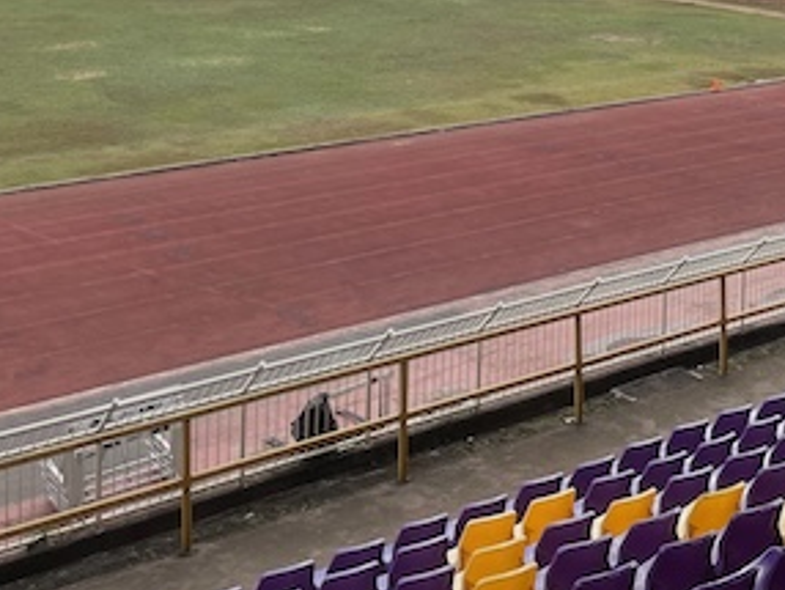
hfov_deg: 31.3
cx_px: 541
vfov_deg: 22.8
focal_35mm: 61
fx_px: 1384
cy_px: -36
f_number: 1.6
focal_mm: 4.2
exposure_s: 1/2564
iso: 32
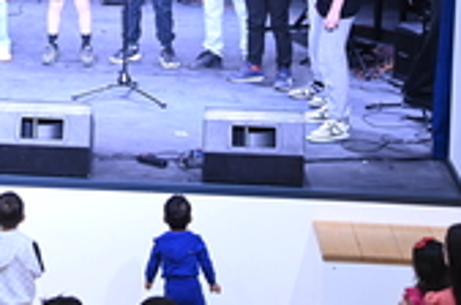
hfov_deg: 11.7
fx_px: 2211
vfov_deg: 7.8
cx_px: -27
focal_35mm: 173
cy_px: -59
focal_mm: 65
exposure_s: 1/125
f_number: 4
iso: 2500
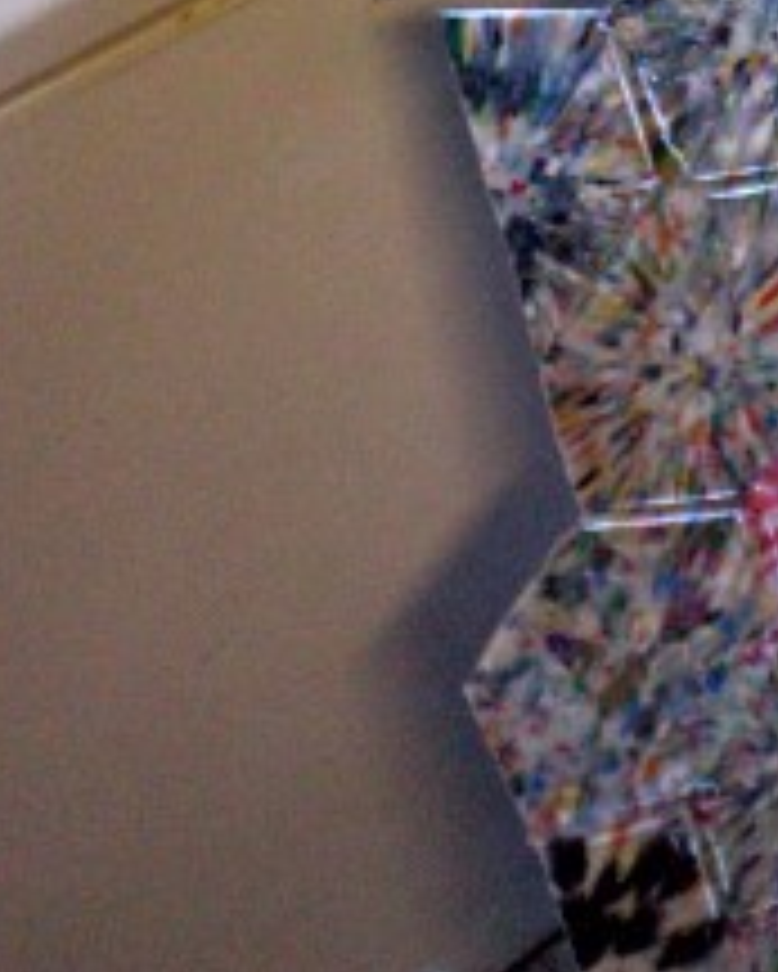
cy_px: 101
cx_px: 782
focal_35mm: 86
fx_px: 2474
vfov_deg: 21.7
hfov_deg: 17.5
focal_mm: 6.3
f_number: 3.1
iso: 800
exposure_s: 1/40
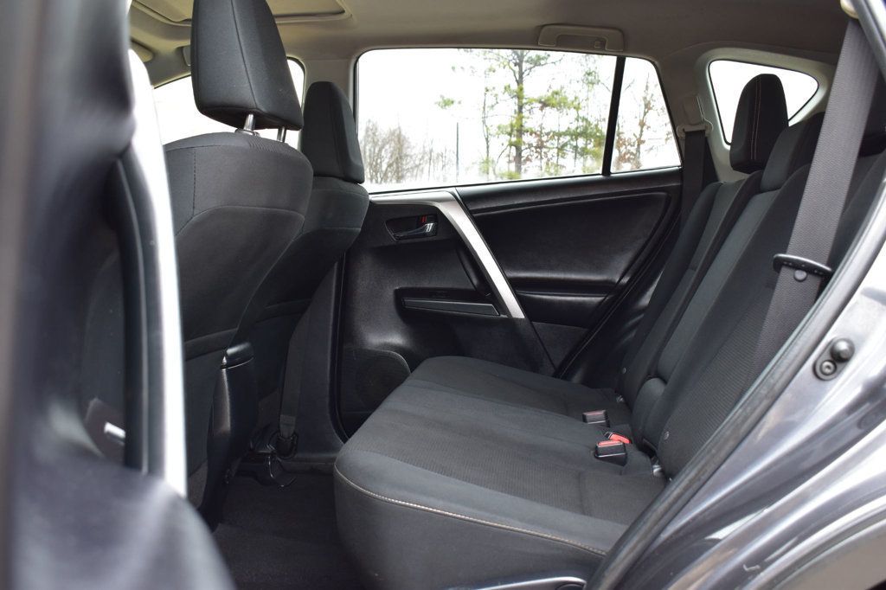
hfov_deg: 53.1
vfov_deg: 36.8
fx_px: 886
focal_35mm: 36
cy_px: 295
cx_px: 443
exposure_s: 1/15
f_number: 6.3
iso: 500
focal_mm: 24
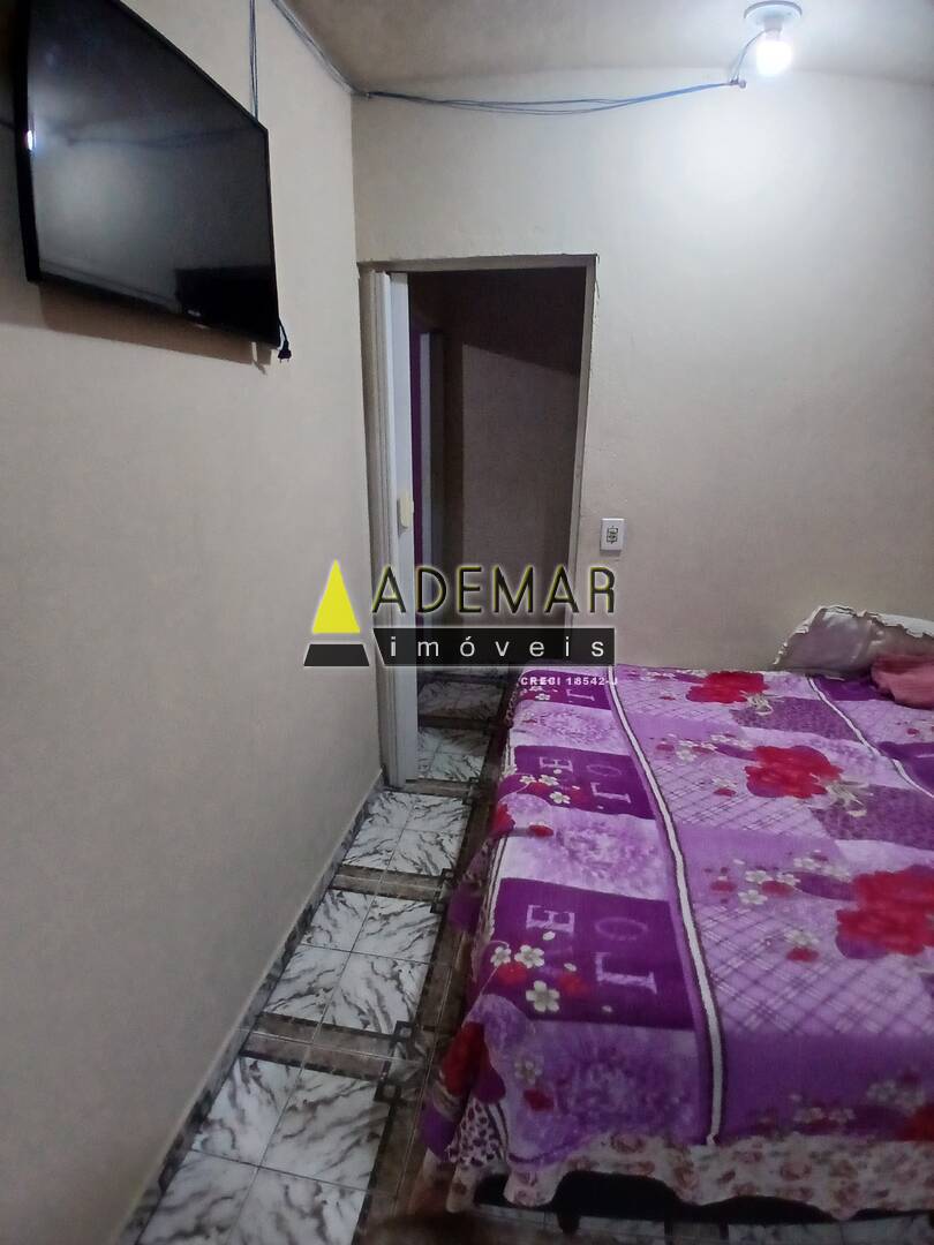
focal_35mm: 17
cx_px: 467
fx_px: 612
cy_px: 622
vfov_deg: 91.0
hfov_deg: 74.7
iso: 160
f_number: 2.2
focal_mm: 1.4
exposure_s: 1/30
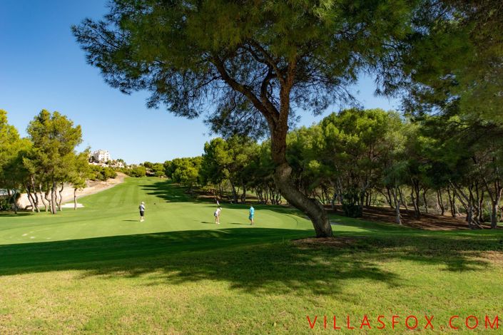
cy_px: 168
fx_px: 335
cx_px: 252
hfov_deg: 73.7
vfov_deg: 53.1
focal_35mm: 24
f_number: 6.3
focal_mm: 16
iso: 320
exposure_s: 1/1000
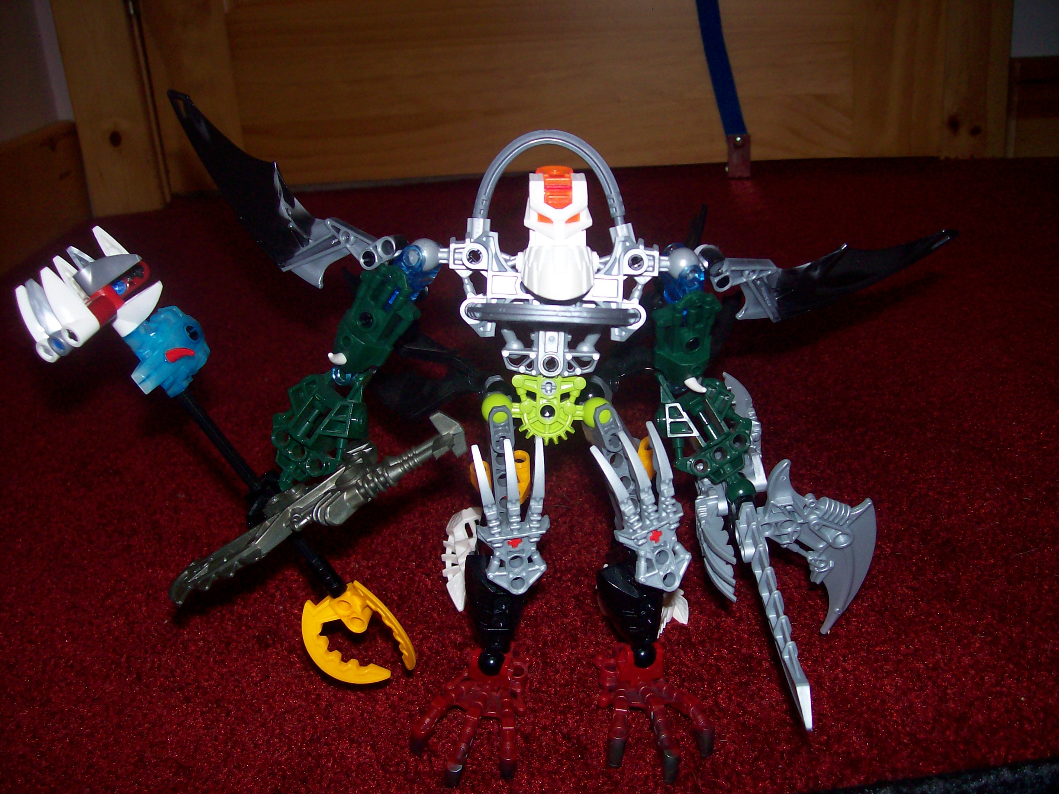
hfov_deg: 51.4
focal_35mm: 36
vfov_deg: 39.6
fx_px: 1101
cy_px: 397
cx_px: 530
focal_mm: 6
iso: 80
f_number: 2.7
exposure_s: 1/64
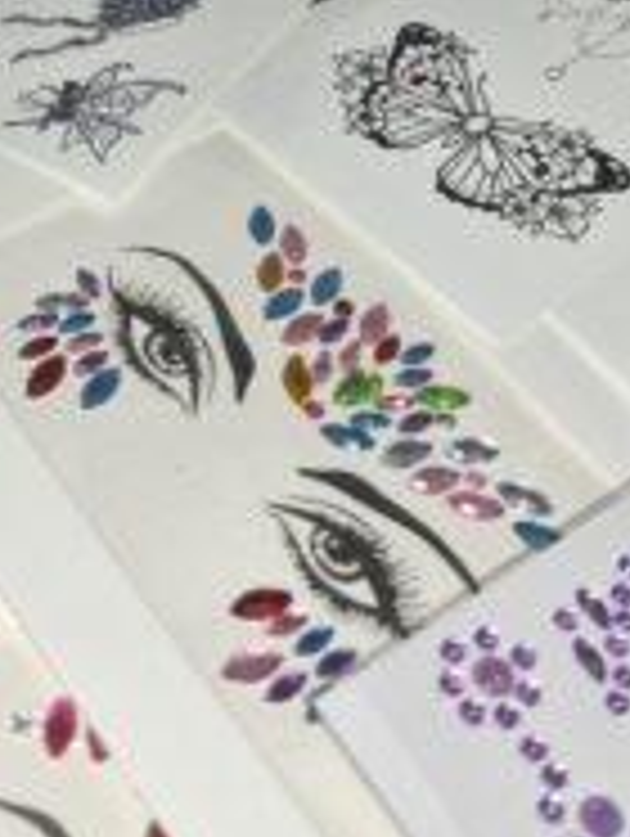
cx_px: 216
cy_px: -243
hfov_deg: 19.9
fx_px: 1792
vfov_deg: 23.4
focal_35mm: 74
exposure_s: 1/57
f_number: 1.8
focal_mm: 5.4
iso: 25
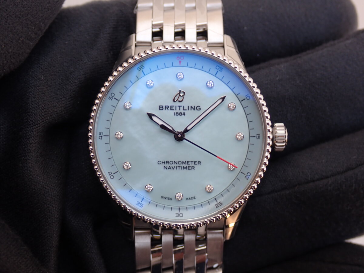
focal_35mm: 62
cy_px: 136
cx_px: 182
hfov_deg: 31.2
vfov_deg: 23.7
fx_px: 652
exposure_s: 1/125
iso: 125
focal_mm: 11.09
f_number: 3.6
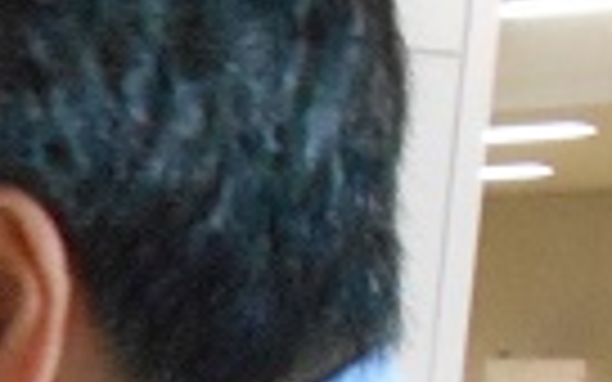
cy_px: 1011
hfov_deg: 10.3
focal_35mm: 181
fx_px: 3019
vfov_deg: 6.8
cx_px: -785
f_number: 3.4
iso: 800
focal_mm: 5.1
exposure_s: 1/60
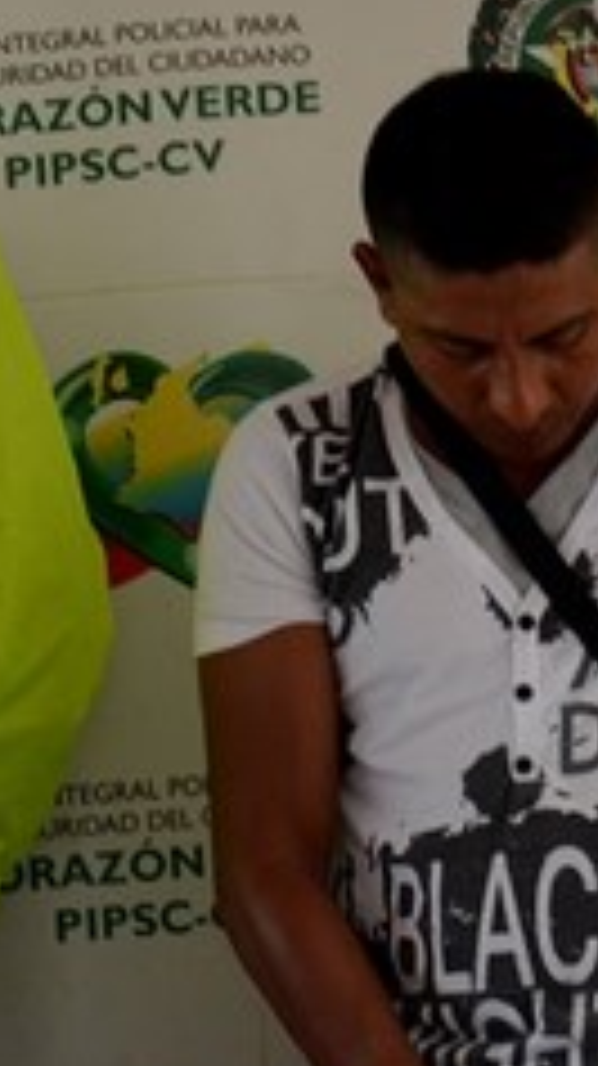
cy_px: 697
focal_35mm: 144
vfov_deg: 14.9
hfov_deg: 8.3
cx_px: 791
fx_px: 4067
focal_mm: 32
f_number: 5
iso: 400
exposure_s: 1/100
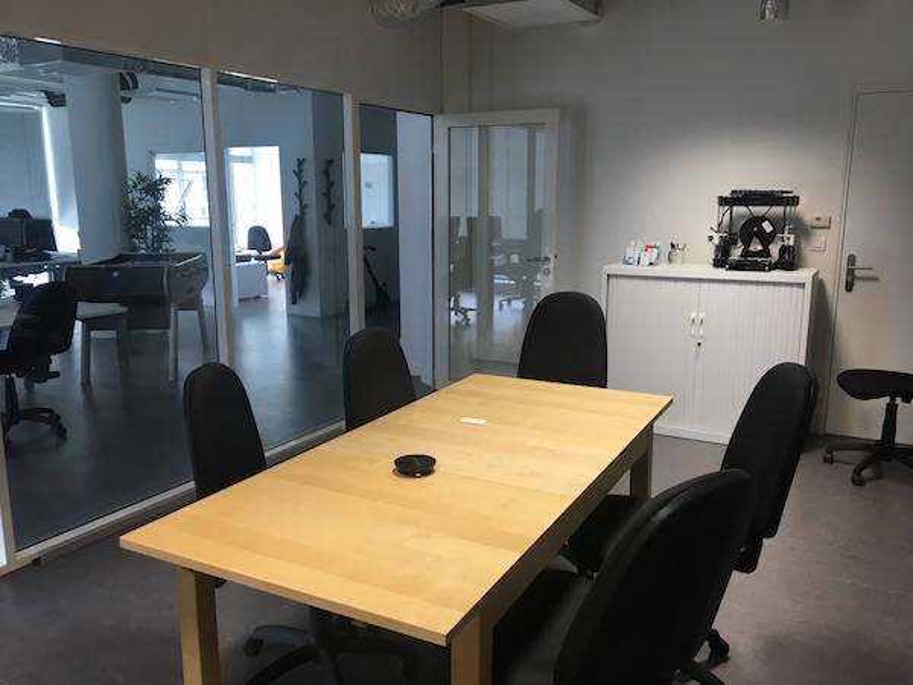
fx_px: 765
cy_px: 342
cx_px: 456
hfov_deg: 61.7
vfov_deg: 48.2
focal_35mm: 29
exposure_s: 1/33
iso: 32
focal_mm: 4.15
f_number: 2.2
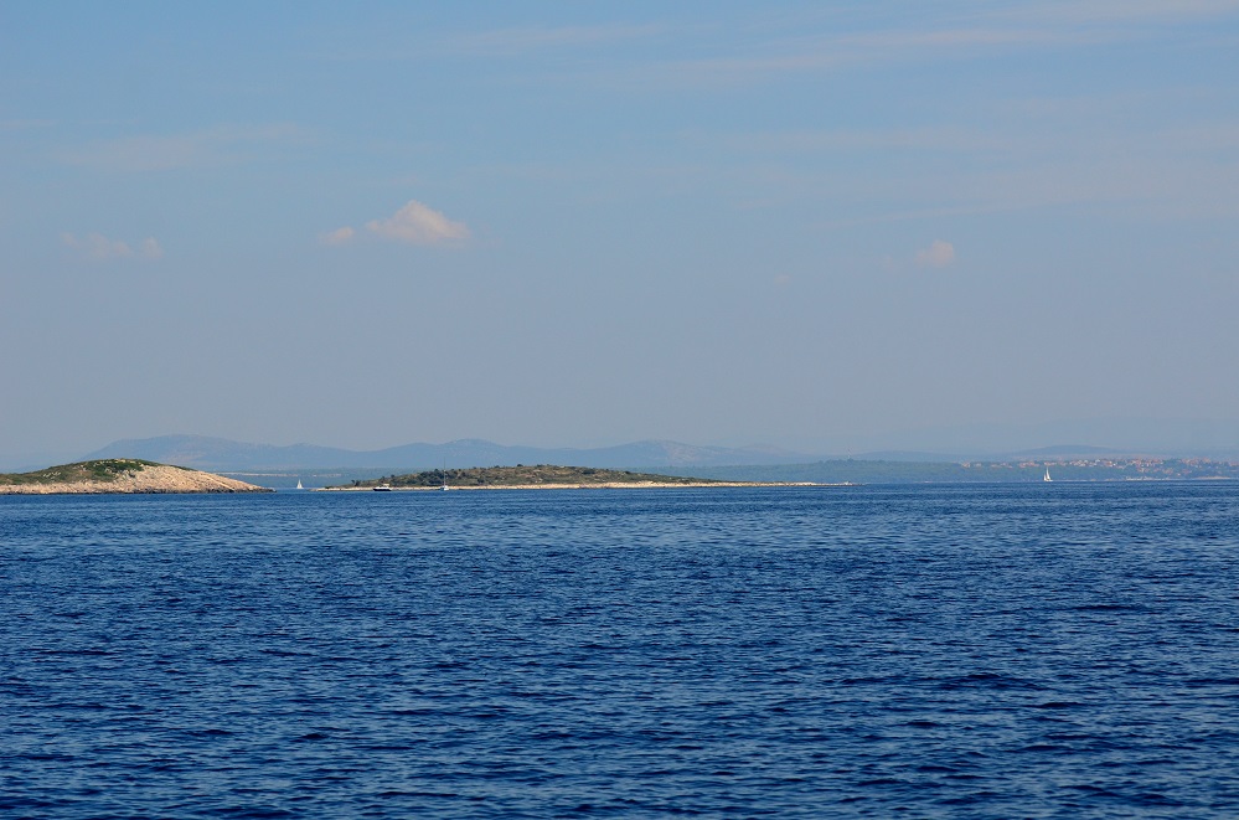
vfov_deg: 13.0
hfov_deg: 19.5
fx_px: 3605
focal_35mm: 105
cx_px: 620
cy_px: 410
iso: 400
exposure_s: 1/2500
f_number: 5.6
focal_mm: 70
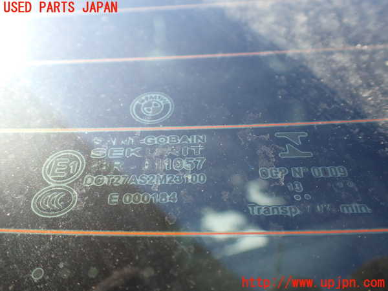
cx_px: 194
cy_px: 146
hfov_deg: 60.0
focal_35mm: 30
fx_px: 336
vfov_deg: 46.8
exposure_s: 1/200
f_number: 2.3
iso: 100
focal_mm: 5.4
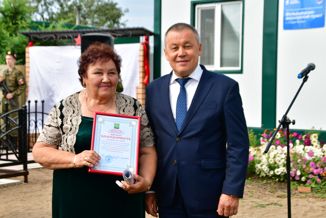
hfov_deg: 27.0
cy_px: 109
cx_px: 163
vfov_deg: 18.2
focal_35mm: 75
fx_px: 679
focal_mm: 50
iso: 100
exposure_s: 1/250
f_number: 6.3
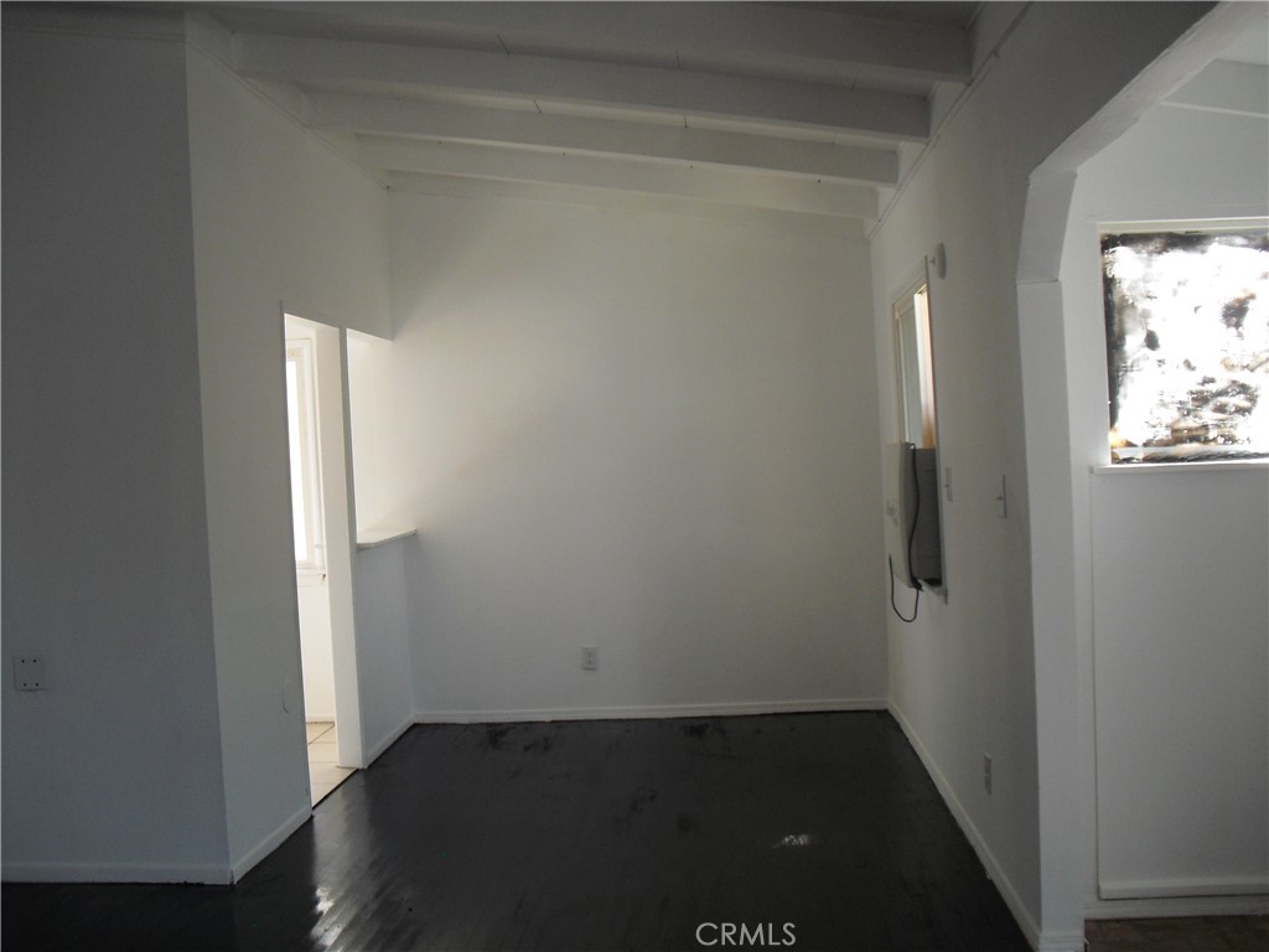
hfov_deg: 51.4
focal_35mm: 36
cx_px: 634
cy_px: 476
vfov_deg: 39.7
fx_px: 1320
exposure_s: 1/125
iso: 200
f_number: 3.1
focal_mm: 6.3
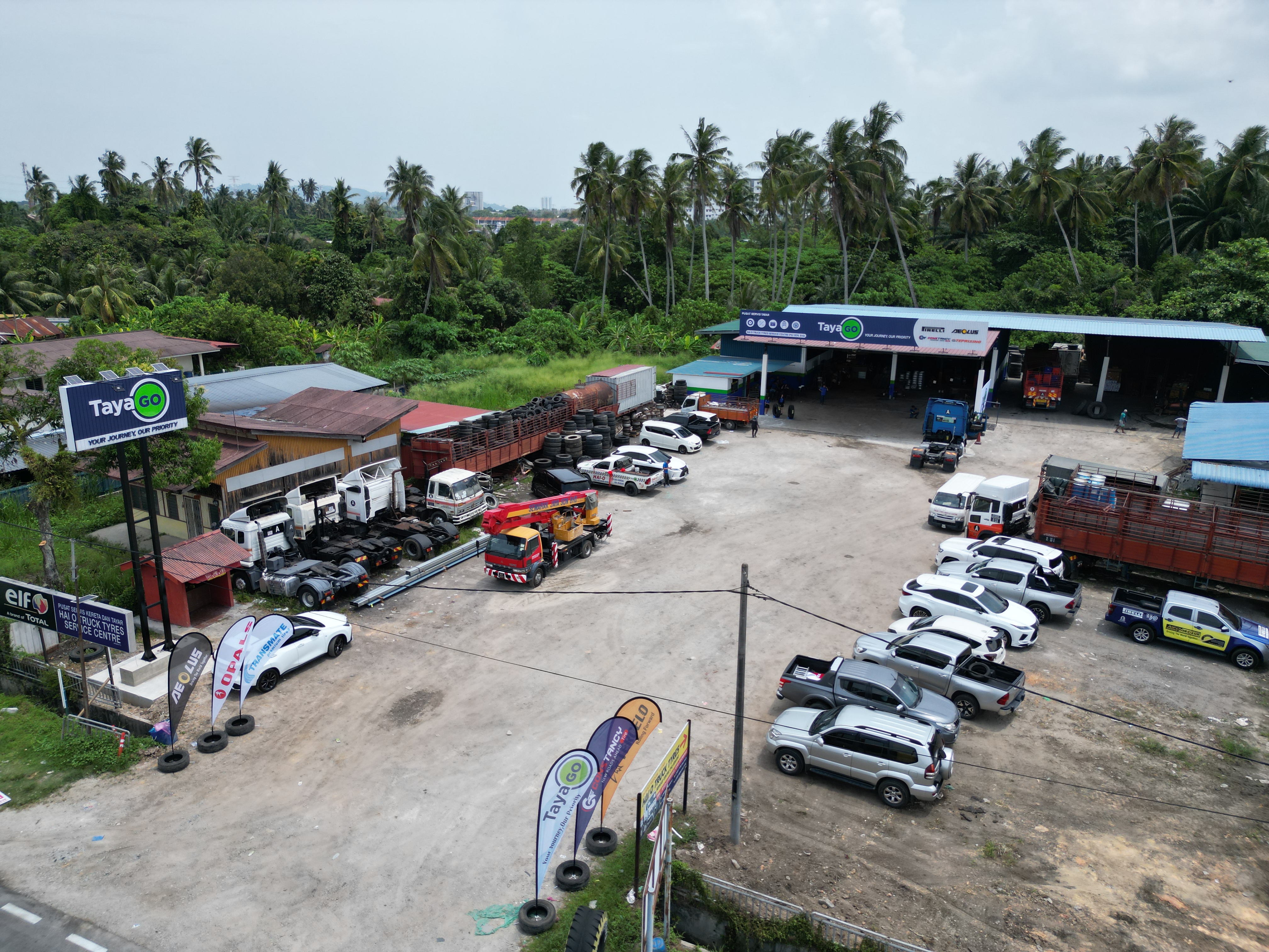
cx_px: 634
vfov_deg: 56.8
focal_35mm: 24
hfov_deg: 71.6
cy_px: 476
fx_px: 880
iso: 130
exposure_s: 1/4000
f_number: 1.7
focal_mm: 6.72
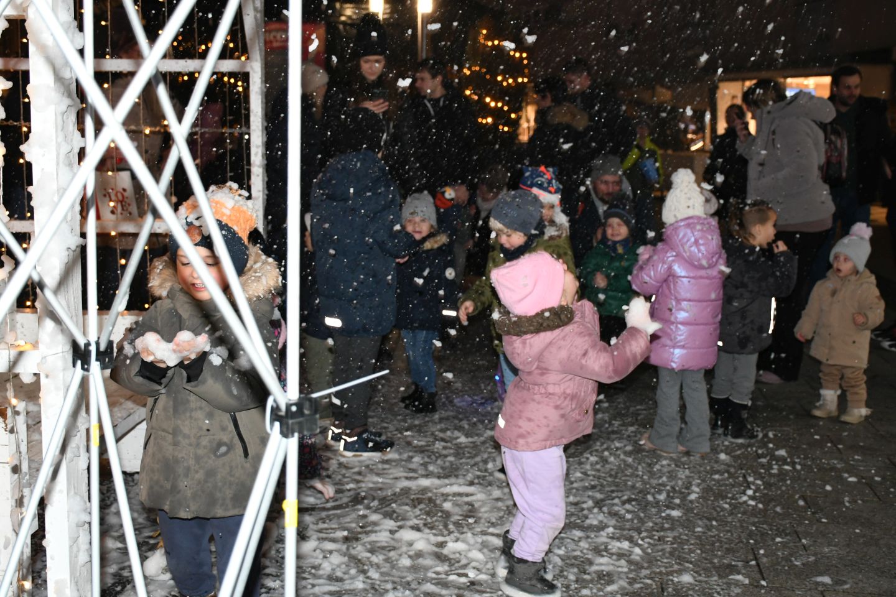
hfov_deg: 43.6
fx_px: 1120
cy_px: 298
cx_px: 448
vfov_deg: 29.9
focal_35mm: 45
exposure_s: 1/80
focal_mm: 30
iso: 2000
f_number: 4
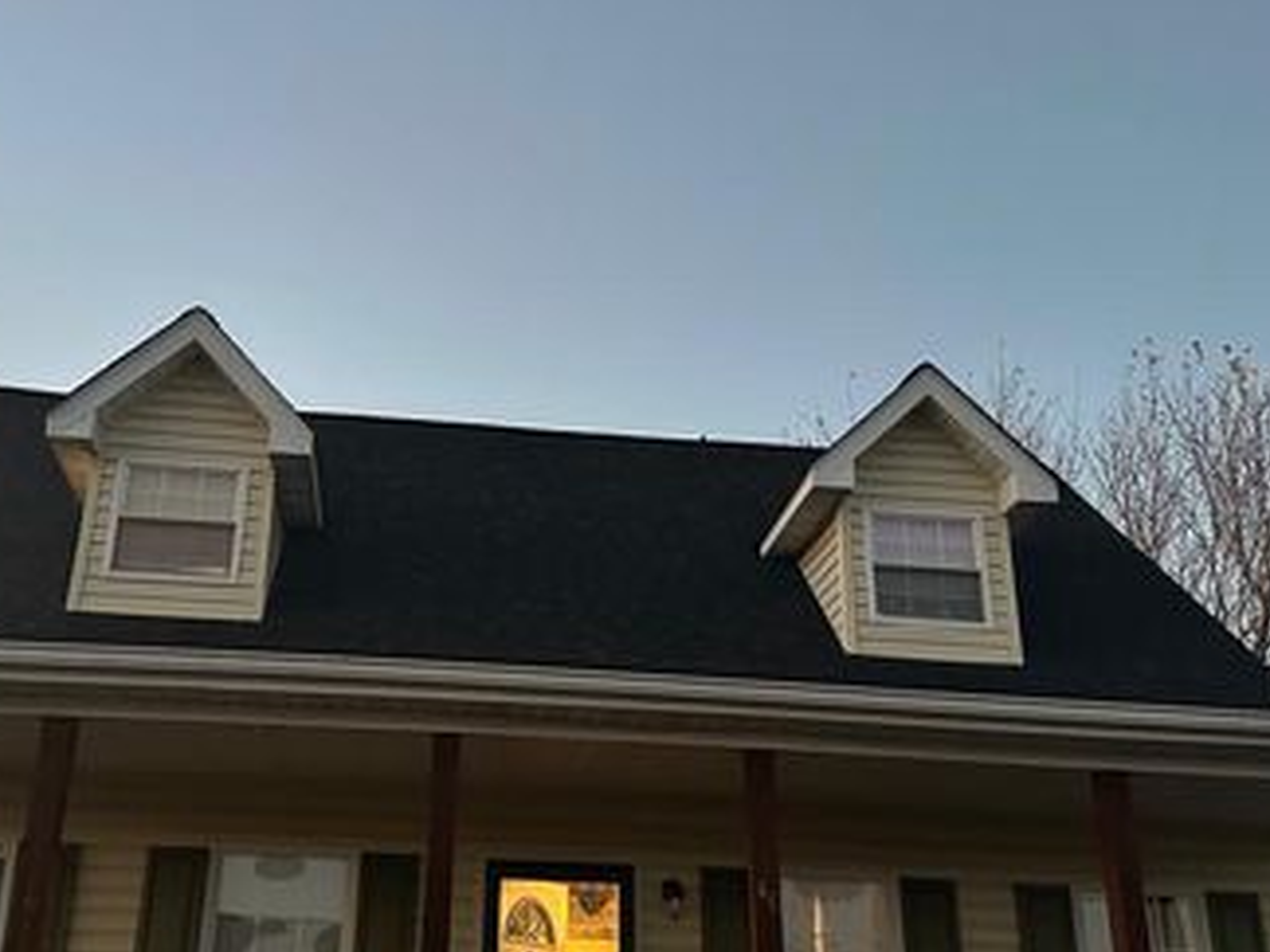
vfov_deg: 38.6
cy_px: 535
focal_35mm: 37
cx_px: 545
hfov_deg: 50.0
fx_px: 1357
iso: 1000
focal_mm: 6.86
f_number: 1.78
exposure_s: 1/57
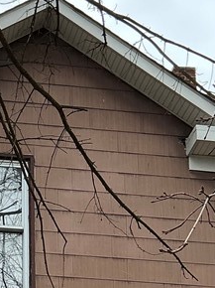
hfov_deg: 14.6
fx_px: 821
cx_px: -22
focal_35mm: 99
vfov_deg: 18.1
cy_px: 402
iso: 25
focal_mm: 3
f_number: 1.8
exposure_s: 1/234
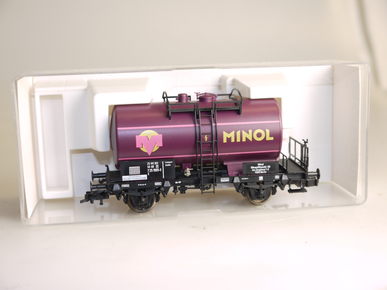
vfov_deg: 25.2
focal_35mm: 58
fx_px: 648
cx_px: 194
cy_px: 145
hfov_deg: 33.2
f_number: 4.9
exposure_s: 1/40
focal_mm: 29
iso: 100
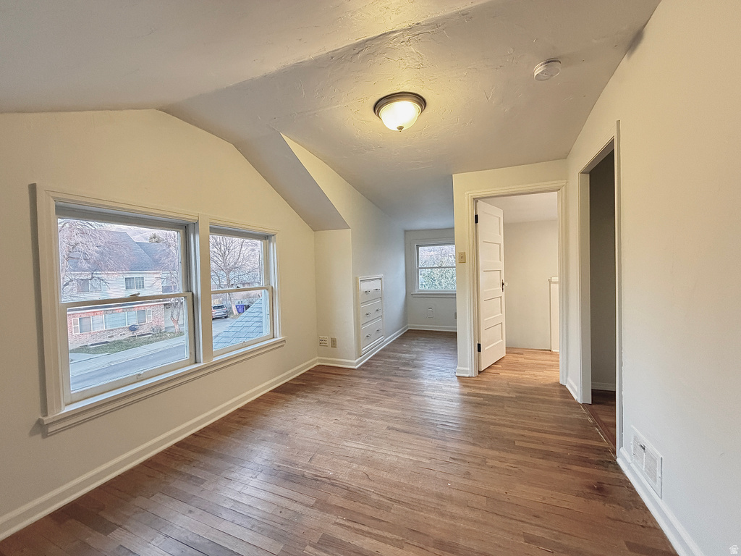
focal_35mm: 14
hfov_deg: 102.1
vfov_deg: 85.7
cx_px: 370
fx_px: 300
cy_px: 278
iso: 500
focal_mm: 2.22
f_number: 2.2
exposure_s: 1/60
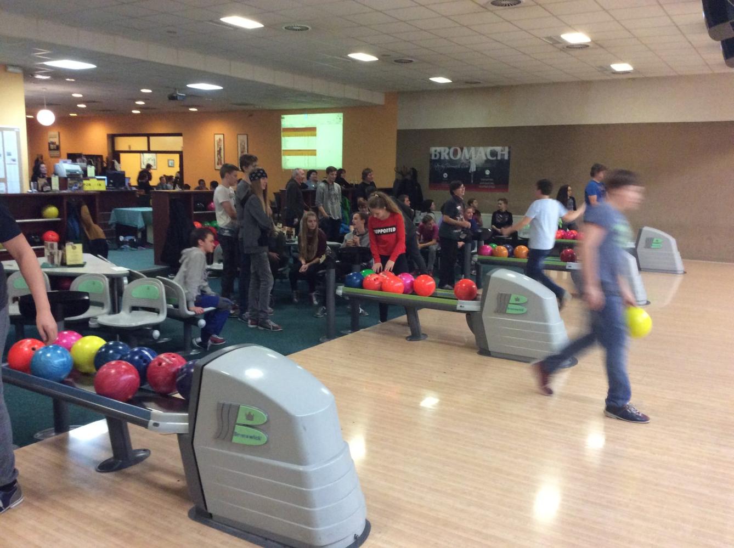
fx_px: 677
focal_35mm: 32
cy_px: 274
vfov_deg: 44.0
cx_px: 367
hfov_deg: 56.9
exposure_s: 1/25
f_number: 2.4
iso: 200
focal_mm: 3.3
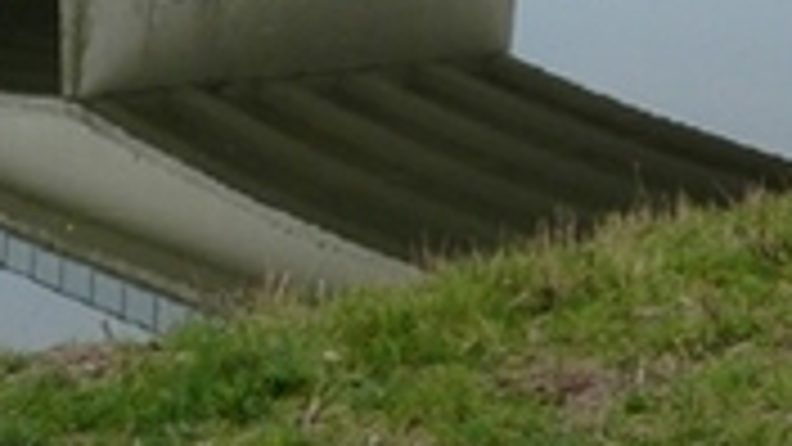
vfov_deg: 12.1
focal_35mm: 93
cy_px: -329
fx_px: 1953
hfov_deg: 20.1
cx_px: 1156
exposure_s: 1/250
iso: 125
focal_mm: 4.5
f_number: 5.6
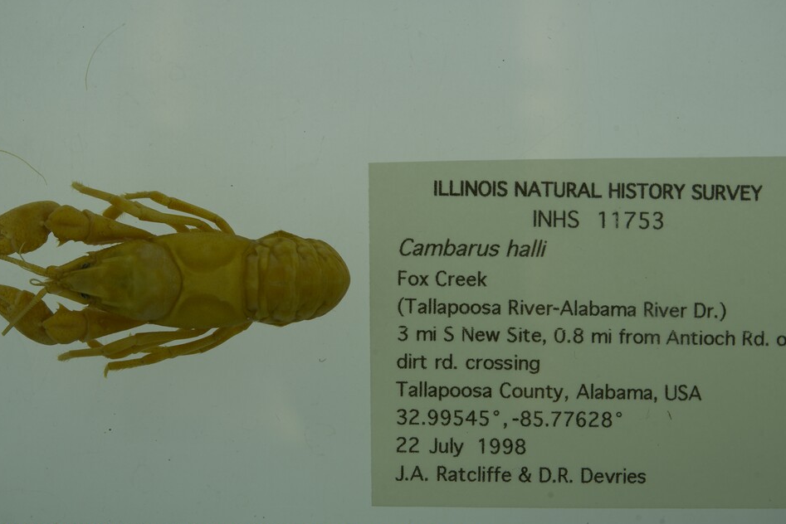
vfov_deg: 18.0
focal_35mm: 76
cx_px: 369
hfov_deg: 26.6
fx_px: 1660
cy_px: 257
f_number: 10
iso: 100
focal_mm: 60
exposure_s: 1/160
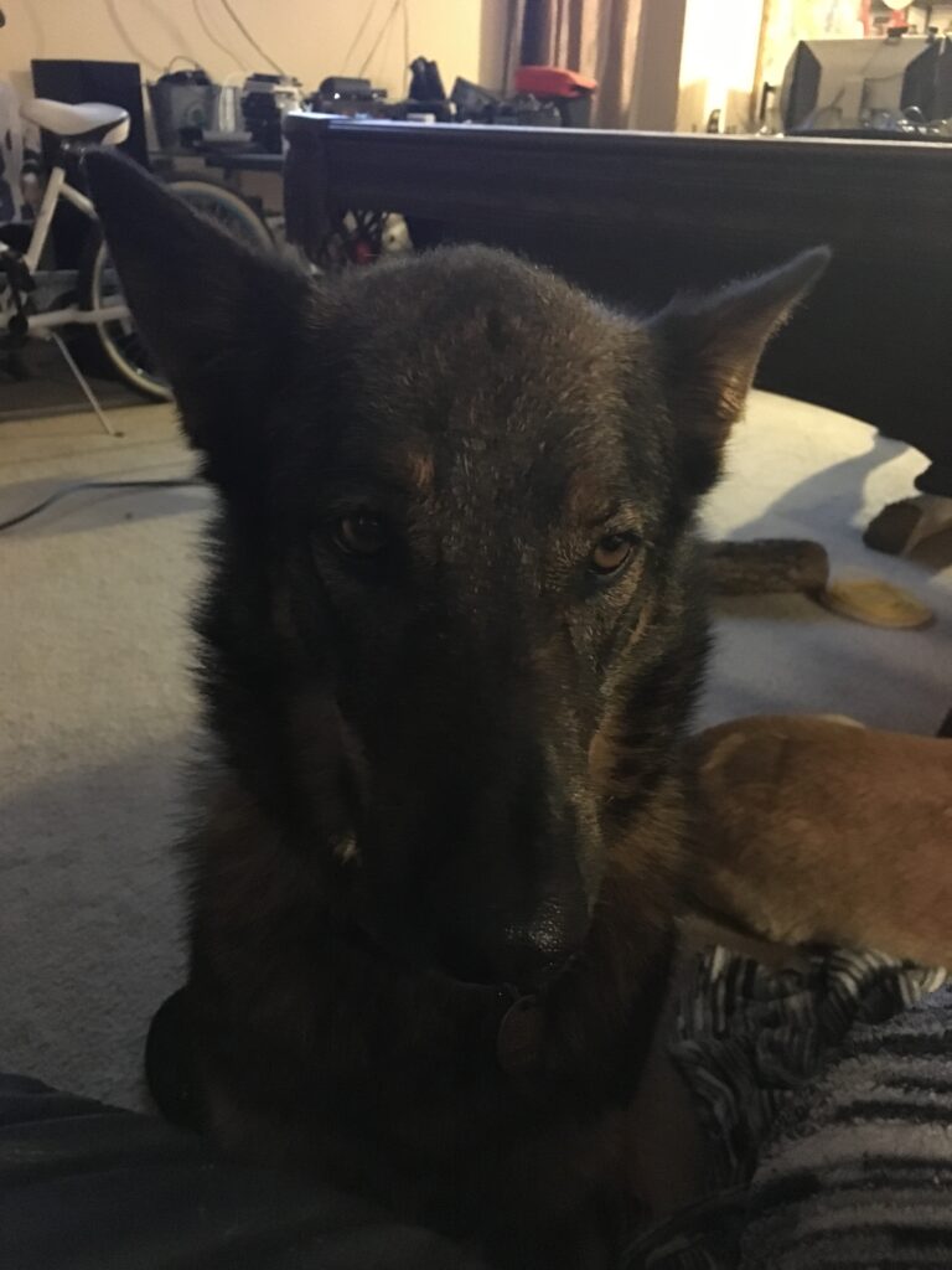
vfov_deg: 61.7
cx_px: 476
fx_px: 1063
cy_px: 635
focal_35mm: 29
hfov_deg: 48.2
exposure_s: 1/15
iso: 800
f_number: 2.2
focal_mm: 4.15
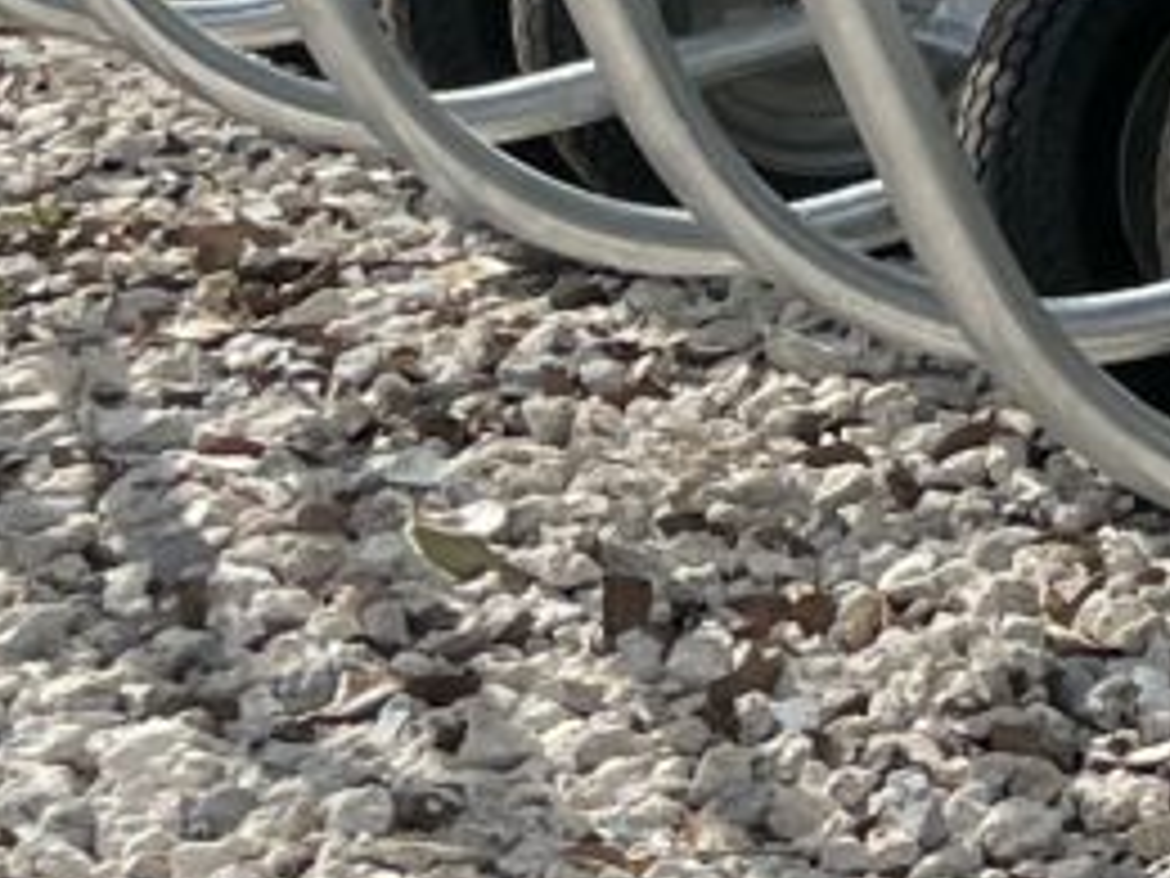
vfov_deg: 7.1
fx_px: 6929
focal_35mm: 205
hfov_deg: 8.1
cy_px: -495
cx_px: 3654
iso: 32
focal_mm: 4.2
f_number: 1.6
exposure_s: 1/3731
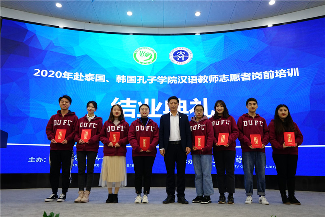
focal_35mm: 28
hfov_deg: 65.5
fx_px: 253
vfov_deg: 46.4
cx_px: 162
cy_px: 108
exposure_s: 1/80
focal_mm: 28
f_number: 4.5
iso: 1250
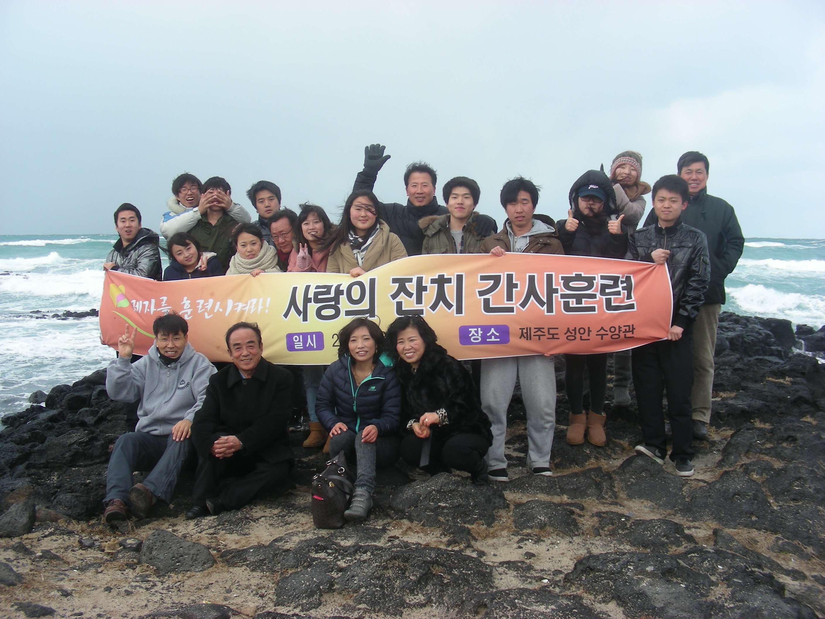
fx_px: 906
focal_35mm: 38
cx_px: 412
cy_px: 310
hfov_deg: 49.0
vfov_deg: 37.7
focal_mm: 6.3
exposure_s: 1/163
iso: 50
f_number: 4
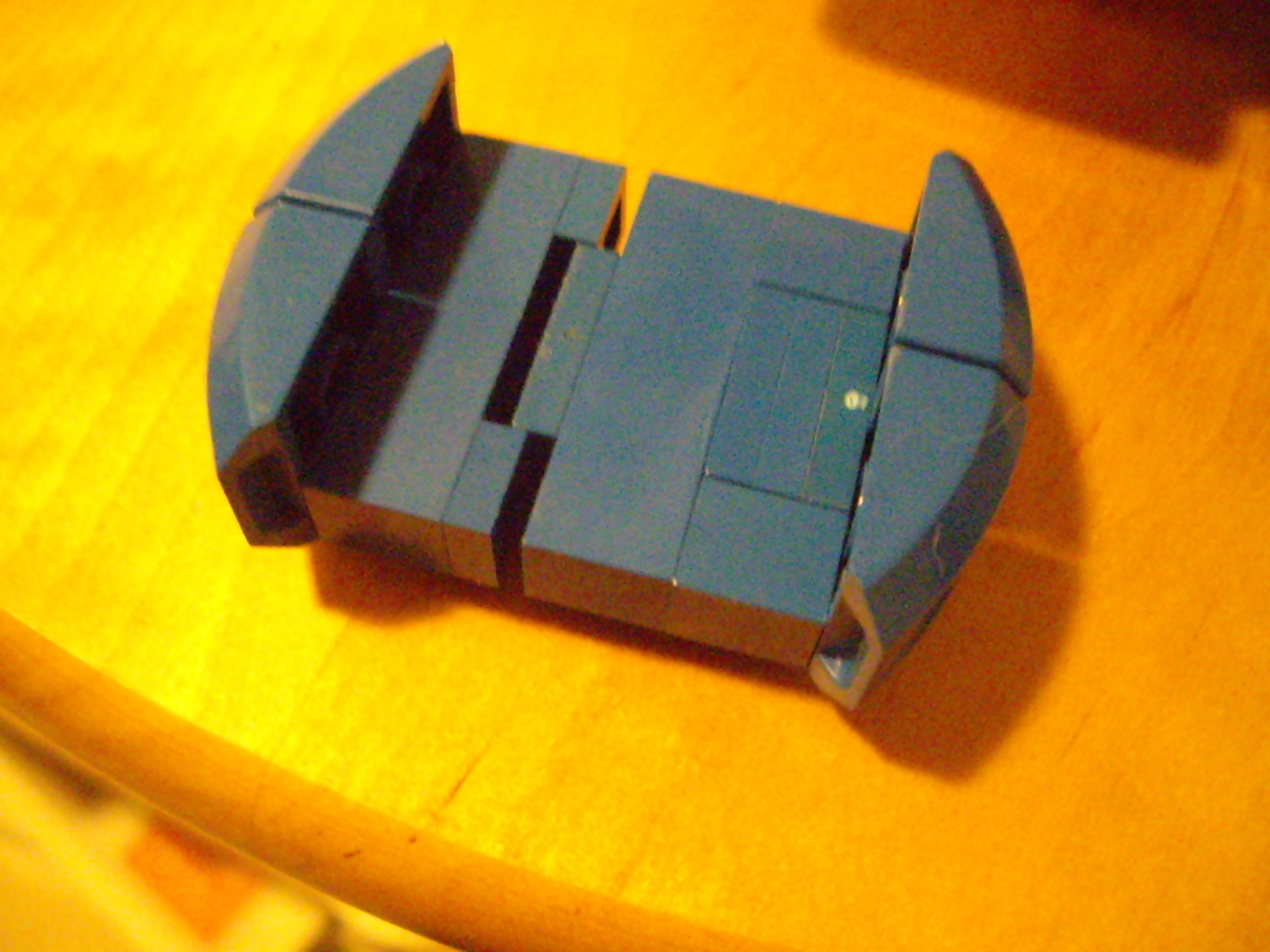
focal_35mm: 38
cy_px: 476
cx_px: 635
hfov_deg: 49.0
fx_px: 1394
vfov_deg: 37.7
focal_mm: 6.2
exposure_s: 1/15
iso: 1600
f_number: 2.7
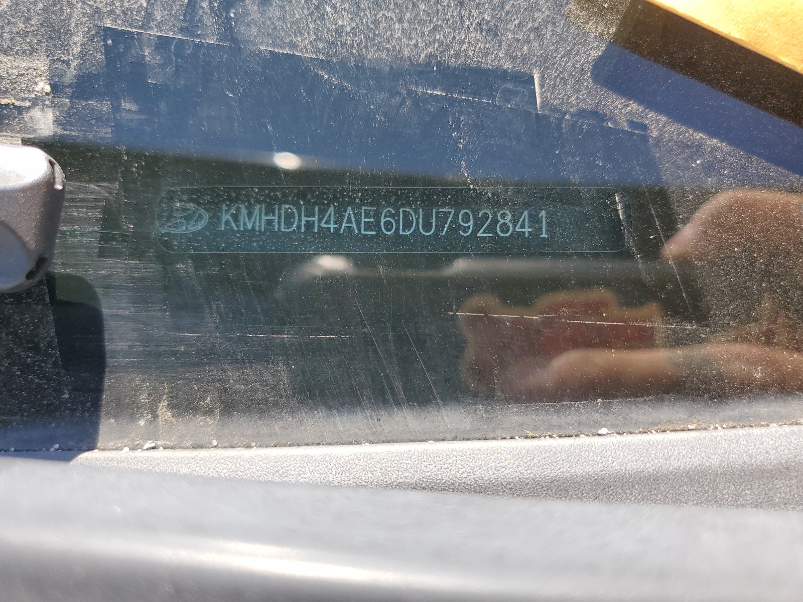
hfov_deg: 67.3
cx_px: 402
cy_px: 301
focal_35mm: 26
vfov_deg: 53.1
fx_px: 603
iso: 50
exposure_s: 1/625
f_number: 1.5
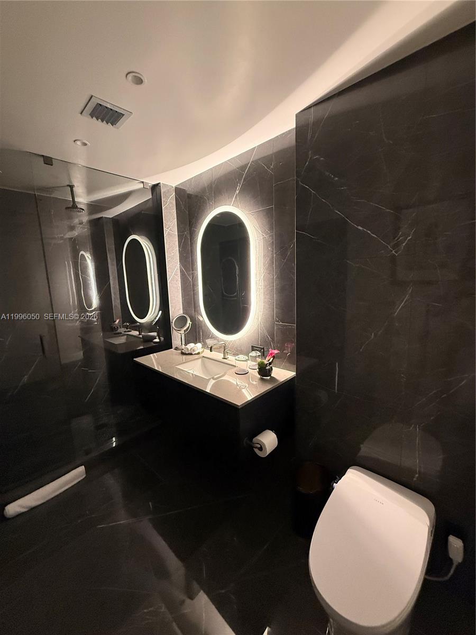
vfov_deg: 102.1
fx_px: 257
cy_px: 318
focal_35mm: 14
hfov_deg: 85.7
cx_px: 238
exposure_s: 1/60
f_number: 2.2
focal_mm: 2.22
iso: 500
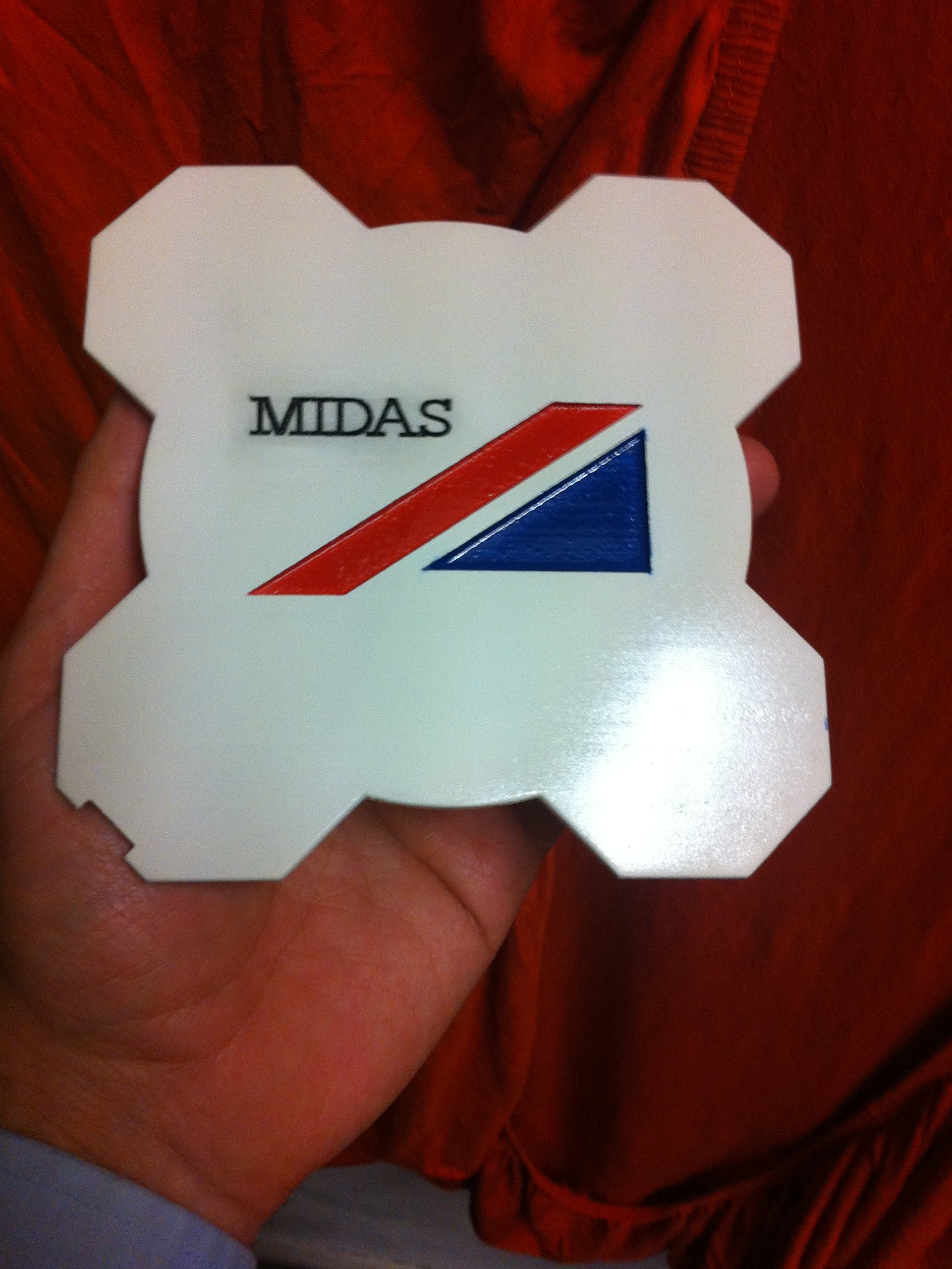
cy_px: 618
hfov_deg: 39.7
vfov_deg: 51.3
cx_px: 465
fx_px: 1320
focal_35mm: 36
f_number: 2.8
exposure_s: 1/15
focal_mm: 3.85
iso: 160
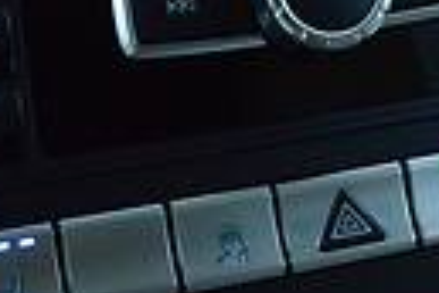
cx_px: 548
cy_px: -276
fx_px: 2268
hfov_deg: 10.8
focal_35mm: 186
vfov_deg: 7.1
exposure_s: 1/125
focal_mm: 20
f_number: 5.6
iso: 280
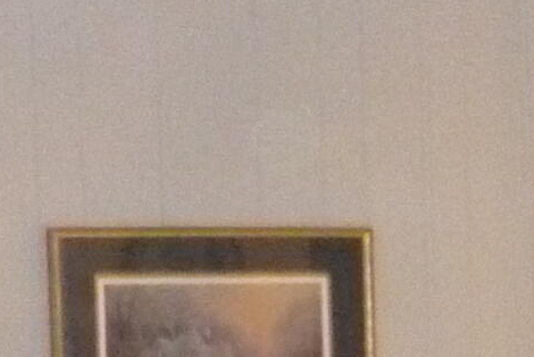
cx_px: 826
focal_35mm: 199
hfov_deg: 10.0
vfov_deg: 6.7
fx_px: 2954
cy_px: 695
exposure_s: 1/30
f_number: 3.3
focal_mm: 5.2
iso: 640
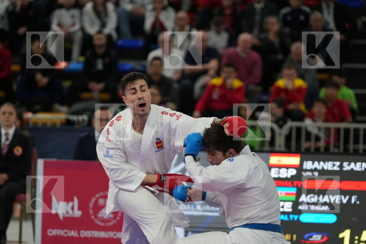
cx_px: 183
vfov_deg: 6.0
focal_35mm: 228
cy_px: 122
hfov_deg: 9.0
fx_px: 2318
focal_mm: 152
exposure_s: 1/1000
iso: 1600
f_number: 2.8
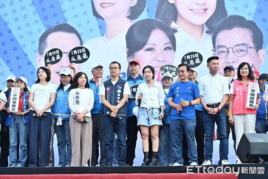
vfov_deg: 21.9
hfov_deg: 32.4
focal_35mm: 62
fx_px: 462
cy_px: 90
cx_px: 134
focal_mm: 62
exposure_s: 1/250
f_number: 6.3
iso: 1250
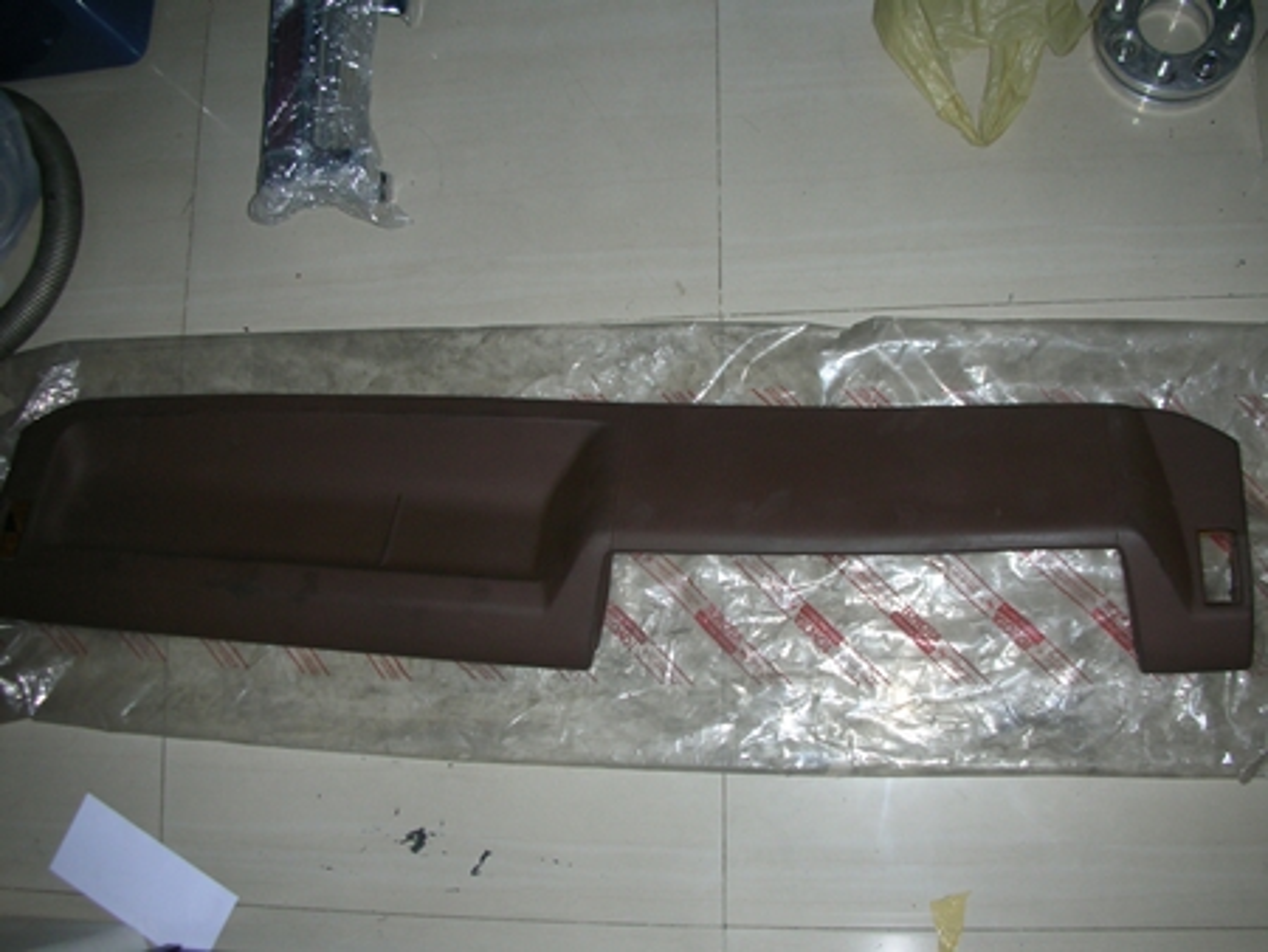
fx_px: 1283
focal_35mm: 35
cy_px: 476
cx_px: 634
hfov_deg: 52.6
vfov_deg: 40.7
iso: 50
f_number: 3
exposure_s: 1/60.1
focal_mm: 5.8
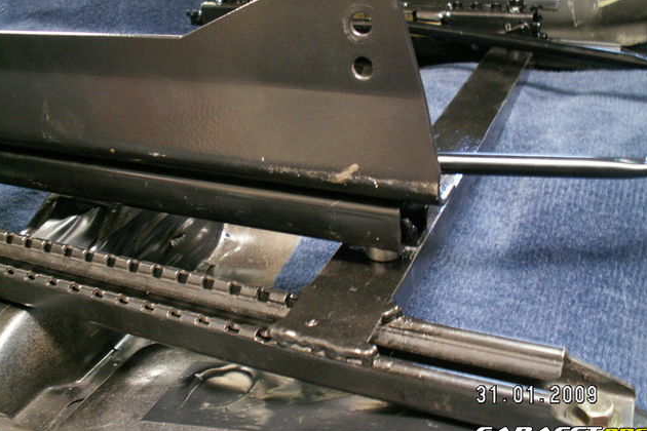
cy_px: 196
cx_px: 322
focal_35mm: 37
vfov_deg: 35.9
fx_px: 665
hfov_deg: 51.9
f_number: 2.8
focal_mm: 5.86
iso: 160
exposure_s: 1/1.67
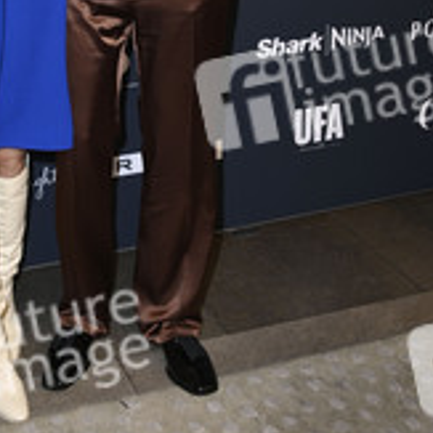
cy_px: -45
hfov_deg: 23.3
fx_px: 1033
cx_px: 90
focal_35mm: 73
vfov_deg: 22.3
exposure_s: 1/250
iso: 500
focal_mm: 35
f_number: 5.6
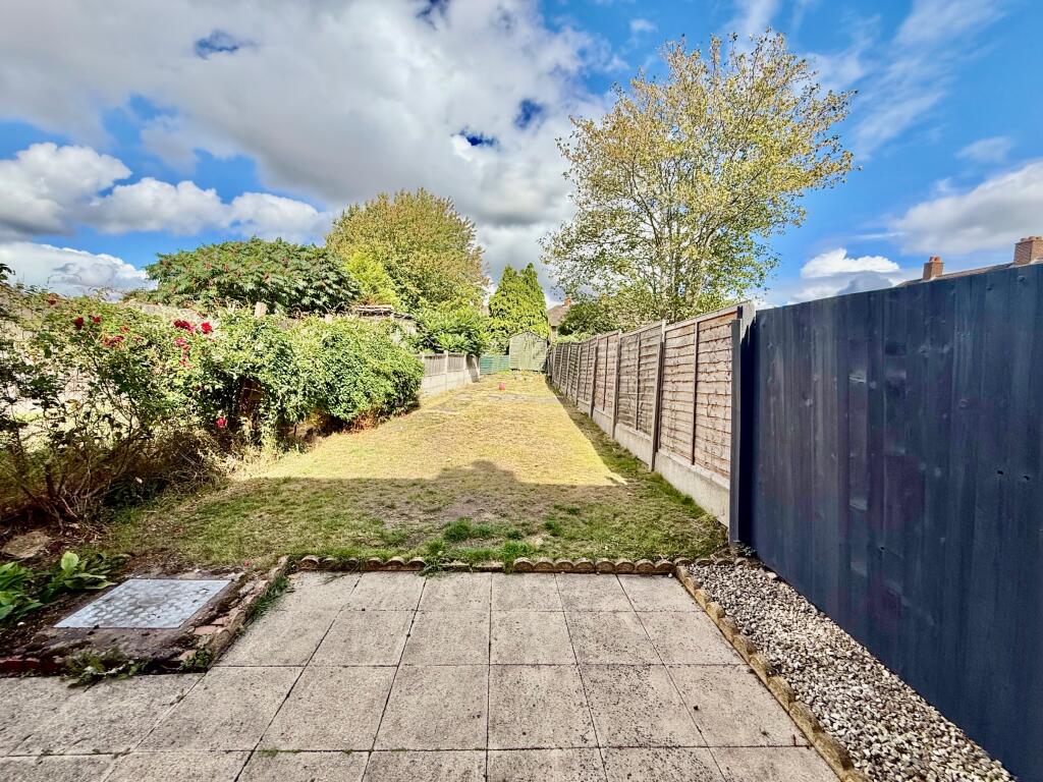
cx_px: 522
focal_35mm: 14
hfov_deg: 102.1
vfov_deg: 85.7
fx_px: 422
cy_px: 391
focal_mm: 2.22
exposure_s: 1/1189
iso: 50
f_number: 2.2
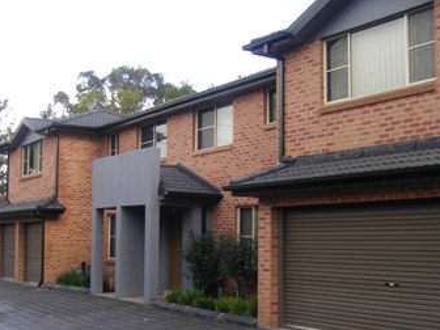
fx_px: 610
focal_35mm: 48
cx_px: 217
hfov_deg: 39.7
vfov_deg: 30.2
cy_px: 187
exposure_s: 1/180
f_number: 2.8
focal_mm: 60
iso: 64
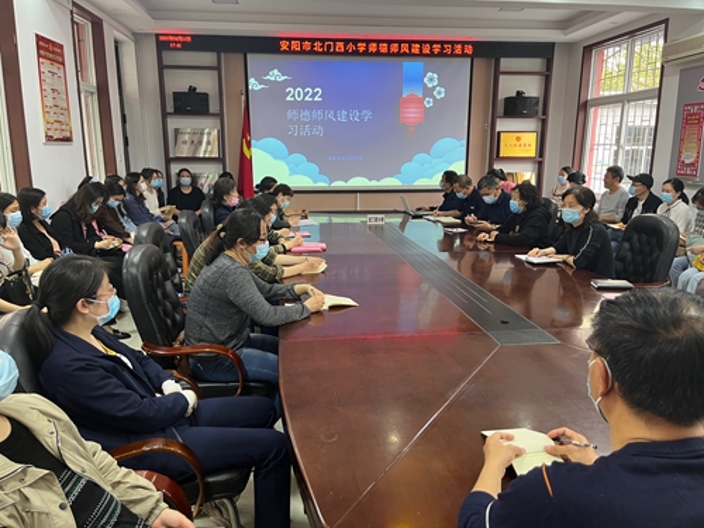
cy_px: 264
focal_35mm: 26
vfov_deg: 53.1
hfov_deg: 67.3
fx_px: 529
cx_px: 352
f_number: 1.6
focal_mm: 5.1
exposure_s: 1/50
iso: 125
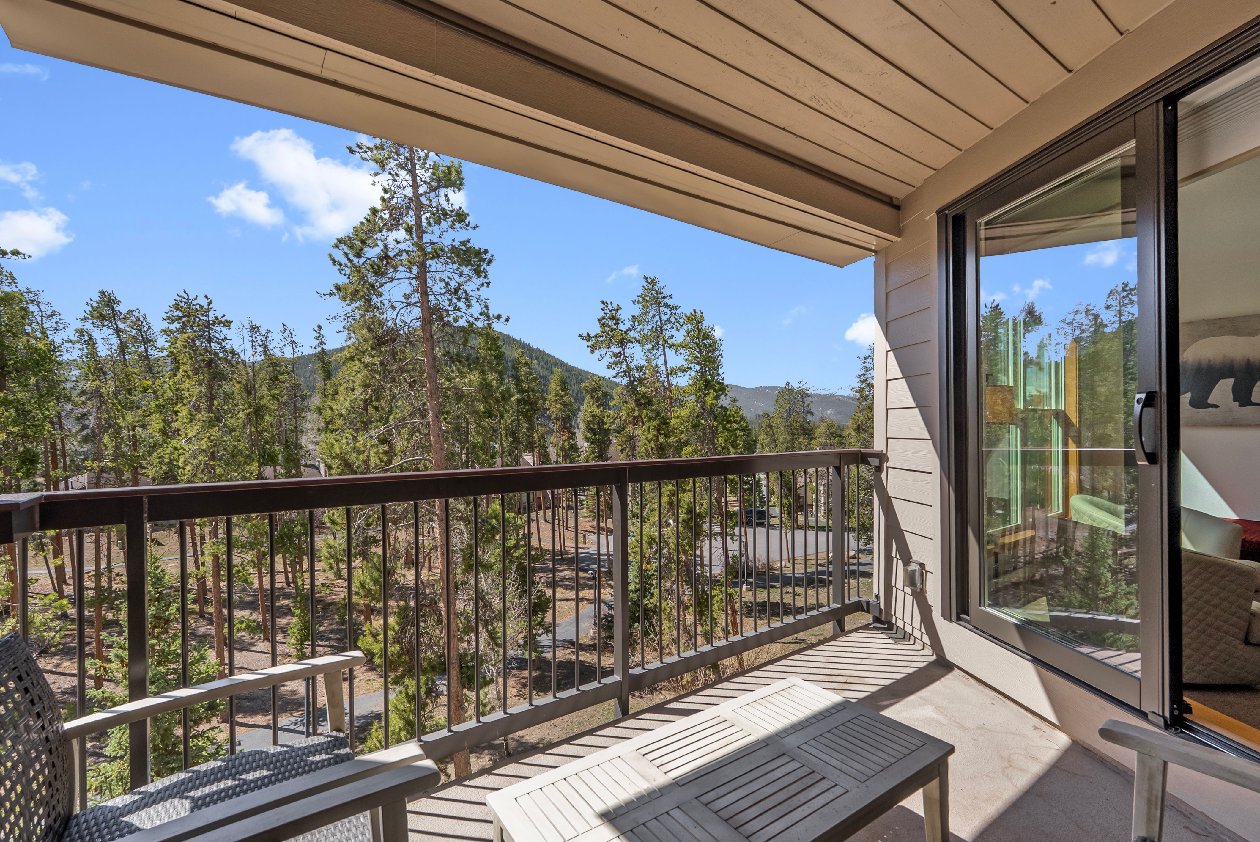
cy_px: 421
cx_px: 630
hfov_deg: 96.7
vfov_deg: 73.8
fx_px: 560
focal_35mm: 16
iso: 320
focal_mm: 16
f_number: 9
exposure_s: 1/250
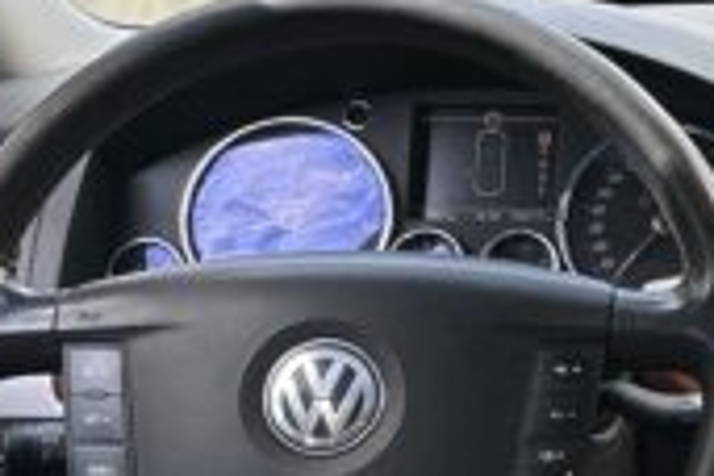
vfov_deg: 11.7
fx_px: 2320
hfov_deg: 14.6
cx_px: 1407
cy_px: 167
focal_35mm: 117
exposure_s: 1/724
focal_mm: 6.86
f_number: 1.78
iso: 80
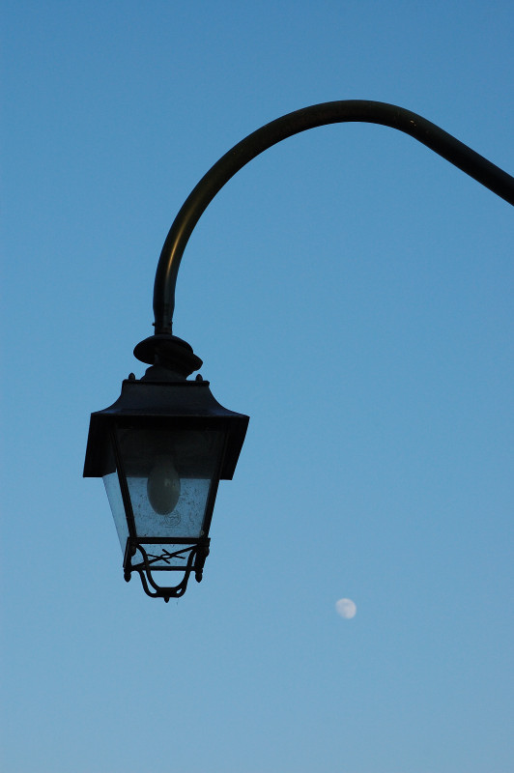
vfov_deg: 19.5
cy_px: 386
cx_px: 257
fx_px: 2252
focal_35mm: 105
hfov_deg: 13.0
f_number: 8
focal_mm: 70
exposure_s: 1/640
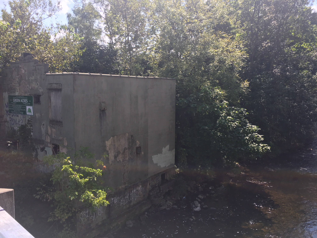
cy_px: 119
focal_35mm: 29
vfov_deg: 48.2
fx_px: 266
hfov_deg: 61.7
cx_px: 158
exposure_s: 1/591
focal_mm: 4.15
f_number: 2.2
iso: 25
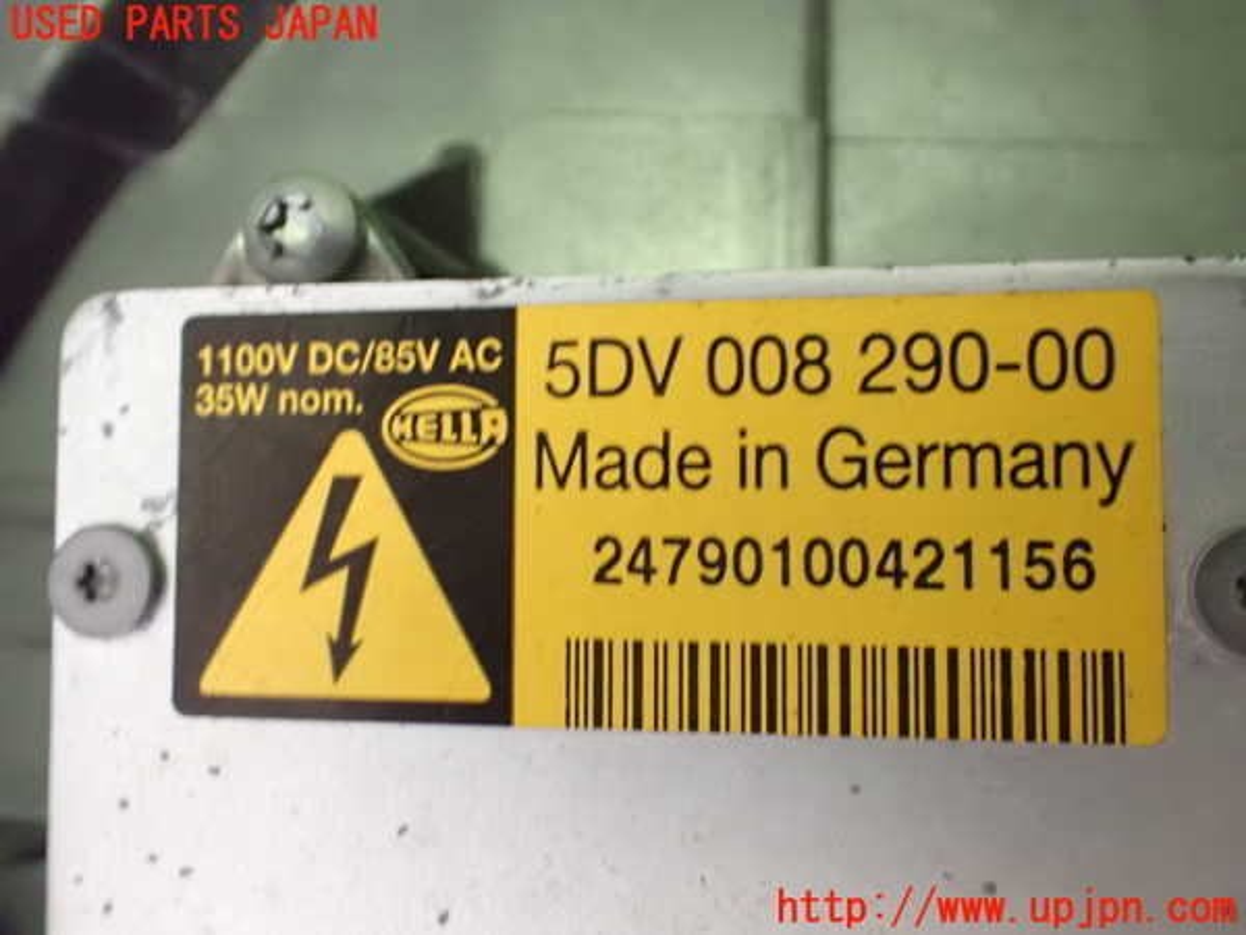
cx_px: 623
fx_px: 1296
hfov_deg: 51.4
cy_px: 468
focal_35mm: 36
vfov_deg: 39.7
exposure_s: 1/30
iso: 1600
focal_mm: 6.37
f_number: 2.5
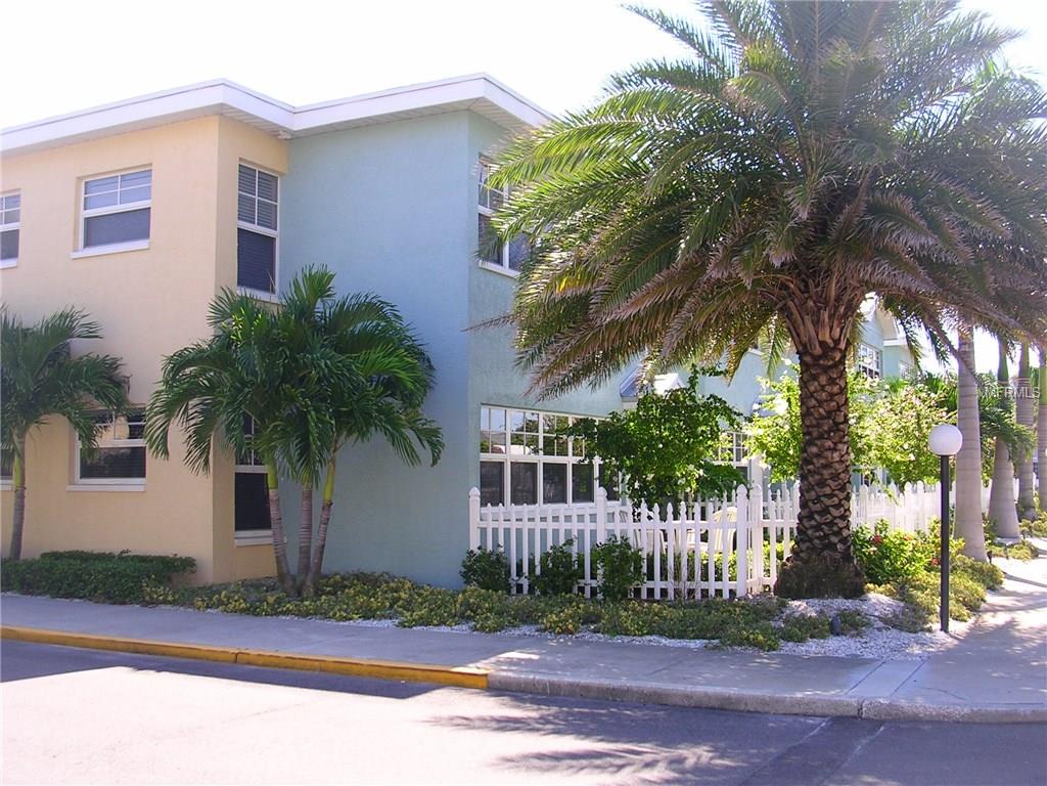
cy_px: 393
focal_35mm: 38
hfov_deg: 49.0
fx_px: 1149
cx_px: 524
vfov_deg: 37.7
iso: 50
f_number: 2.8
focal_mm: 5.8
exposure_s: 1/270
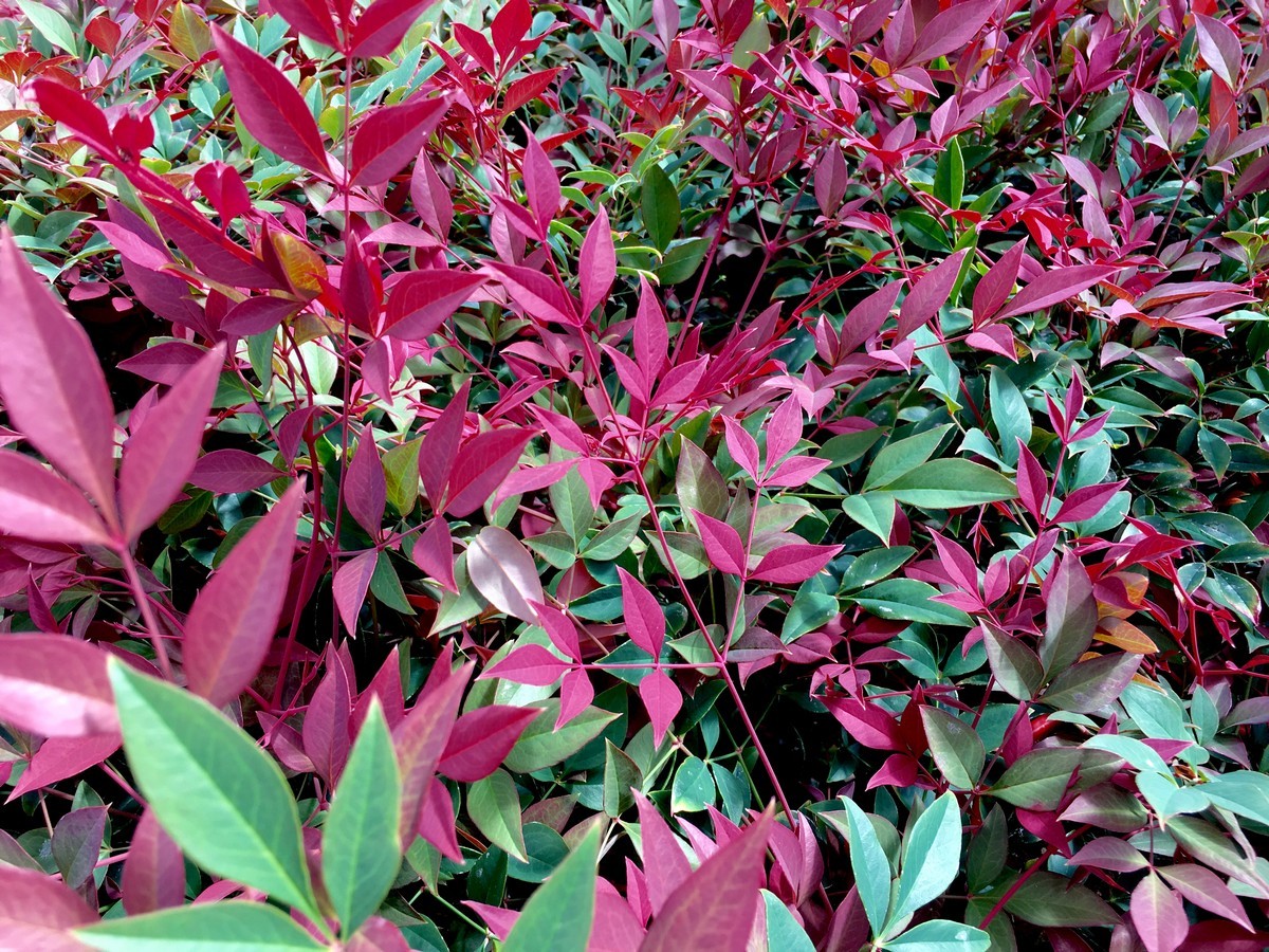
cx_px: 634
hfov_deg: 61.7
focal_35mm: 29
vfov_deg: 48.2
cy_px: 476
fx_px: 1063
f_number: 2.2
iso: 25
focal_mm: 4.15
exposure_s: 1/100
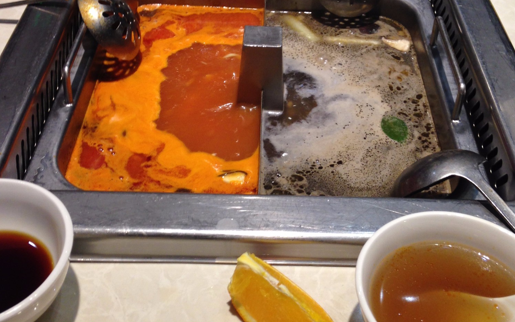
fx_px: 674
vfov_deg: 26.9
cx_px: 264
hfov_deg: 41.8
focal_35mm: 48
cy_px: 157
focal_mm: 4.12
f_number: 2.4
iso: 80
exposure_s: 1/20
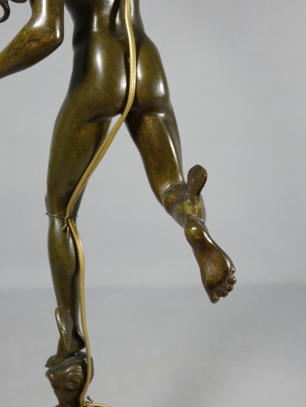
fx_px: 542
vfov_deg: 41.2
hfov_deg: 31.5
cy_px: 204
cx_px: 153
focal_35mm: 46
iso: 200
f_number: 3.8
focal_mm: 8.2
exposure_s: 1/80
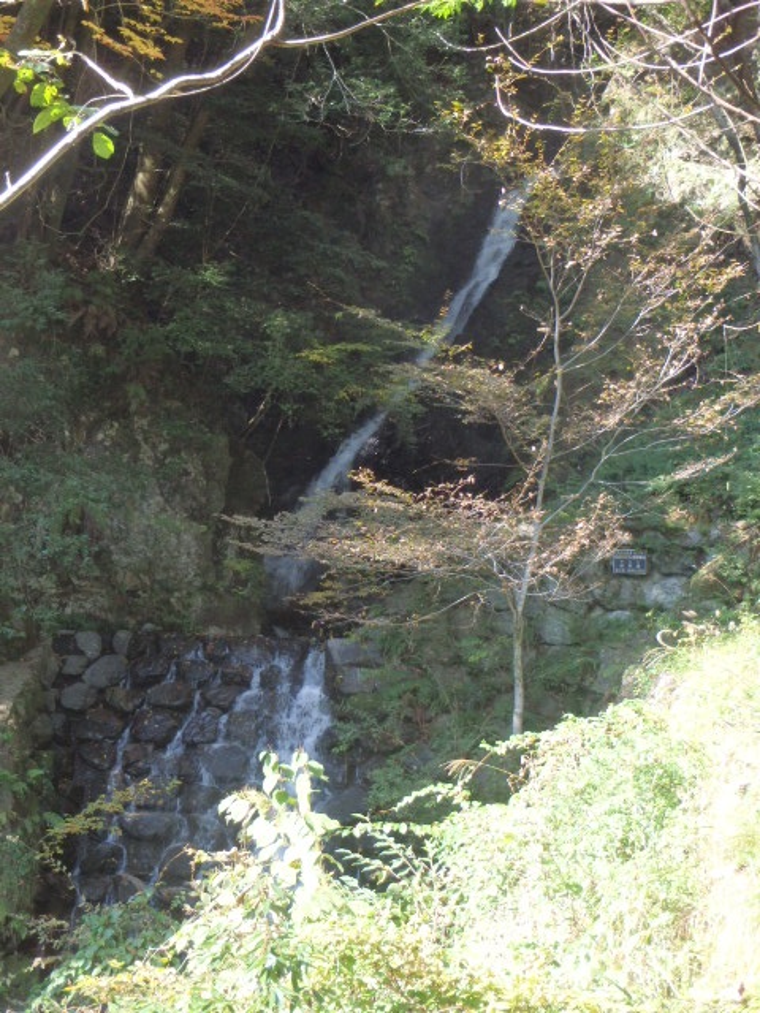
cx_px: 380
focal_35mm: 46
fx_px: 1347
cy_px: 506
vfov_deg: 41.2
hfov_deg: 31.5
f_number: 4.9
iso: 160
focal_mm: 8.3
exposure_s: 1/80
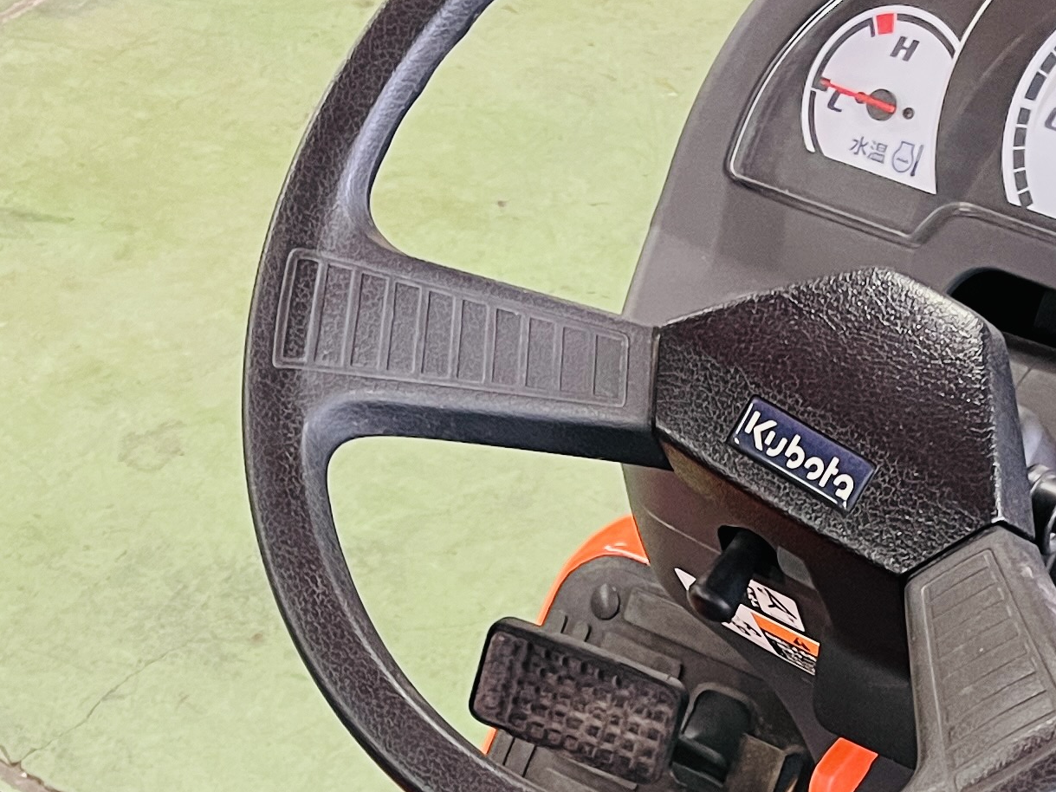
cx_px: 581
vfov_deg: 16.4
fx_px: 2623
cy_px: 972
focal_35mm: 86
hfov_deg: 22.8
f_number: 1.6
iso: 400
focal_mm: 5.1
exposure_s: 1/60
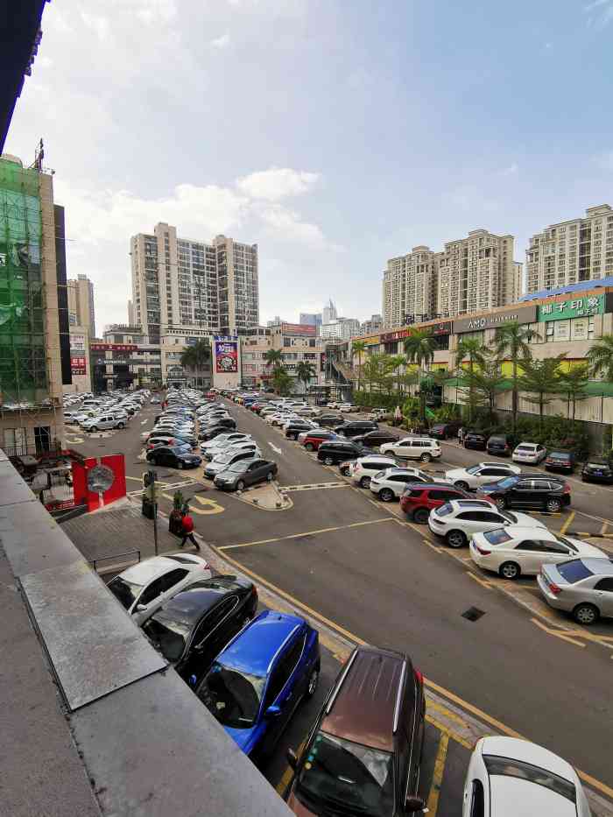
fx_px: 401
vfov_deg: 91.0
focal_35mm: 17
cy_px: 408
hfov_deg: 74.7
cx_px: 306
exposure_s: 1/556
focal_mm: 2.26
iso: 50
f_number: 2.2
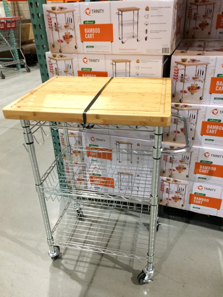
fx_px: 249
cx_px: 112
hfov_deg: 48.2
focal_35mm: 29
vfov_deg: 61.7
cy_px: 148
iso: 125
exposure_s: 1/30
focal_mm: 4.15
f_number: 2.2
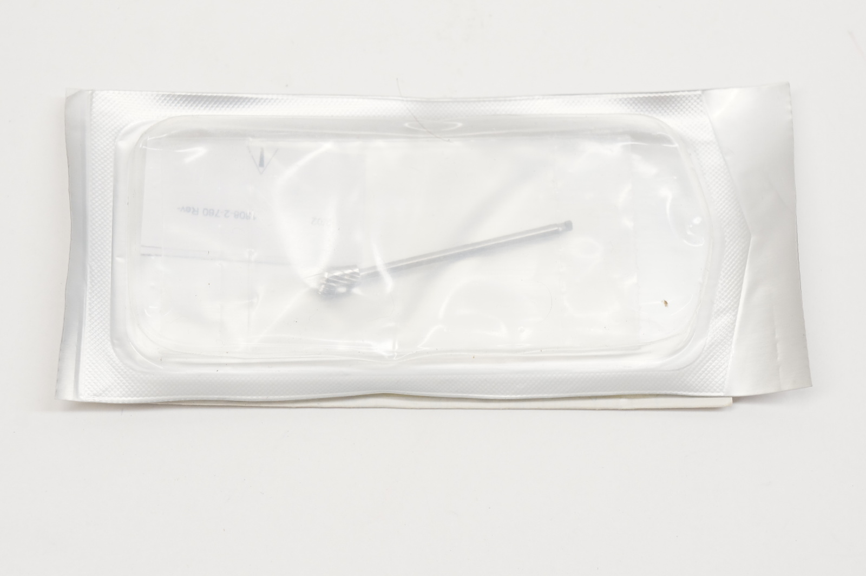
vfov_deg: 16.5
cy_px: 288
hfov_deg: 24.6
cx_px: 433
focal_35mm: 82
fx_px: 1982
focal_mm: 55
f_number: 8
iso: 800
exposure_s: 1/80
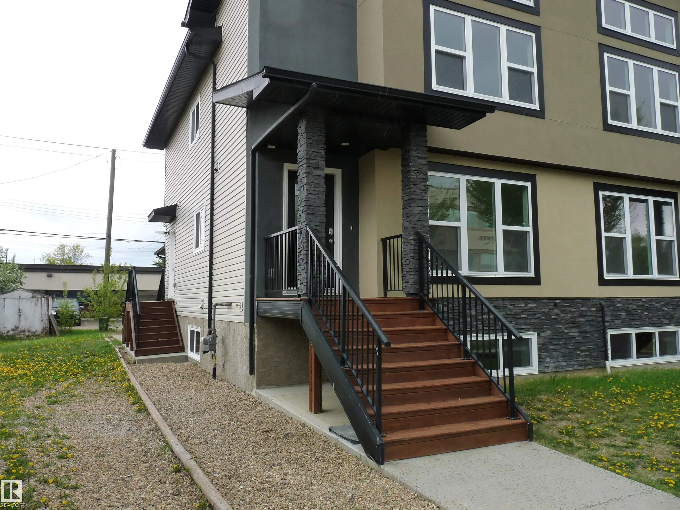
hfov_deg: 65.3
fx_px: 530
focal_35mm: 27
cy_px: 255
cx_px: 340
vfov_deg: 51.4
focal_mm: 4.8
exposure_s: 1/160
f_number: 4
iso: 160
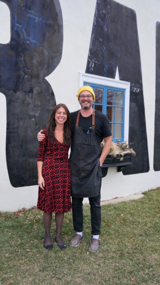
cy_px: 143
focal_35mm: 32
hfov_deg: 36.6
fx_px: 242
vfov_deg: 61.0
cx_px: 69
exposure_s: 1/160
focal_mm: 20
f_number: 4
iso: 800
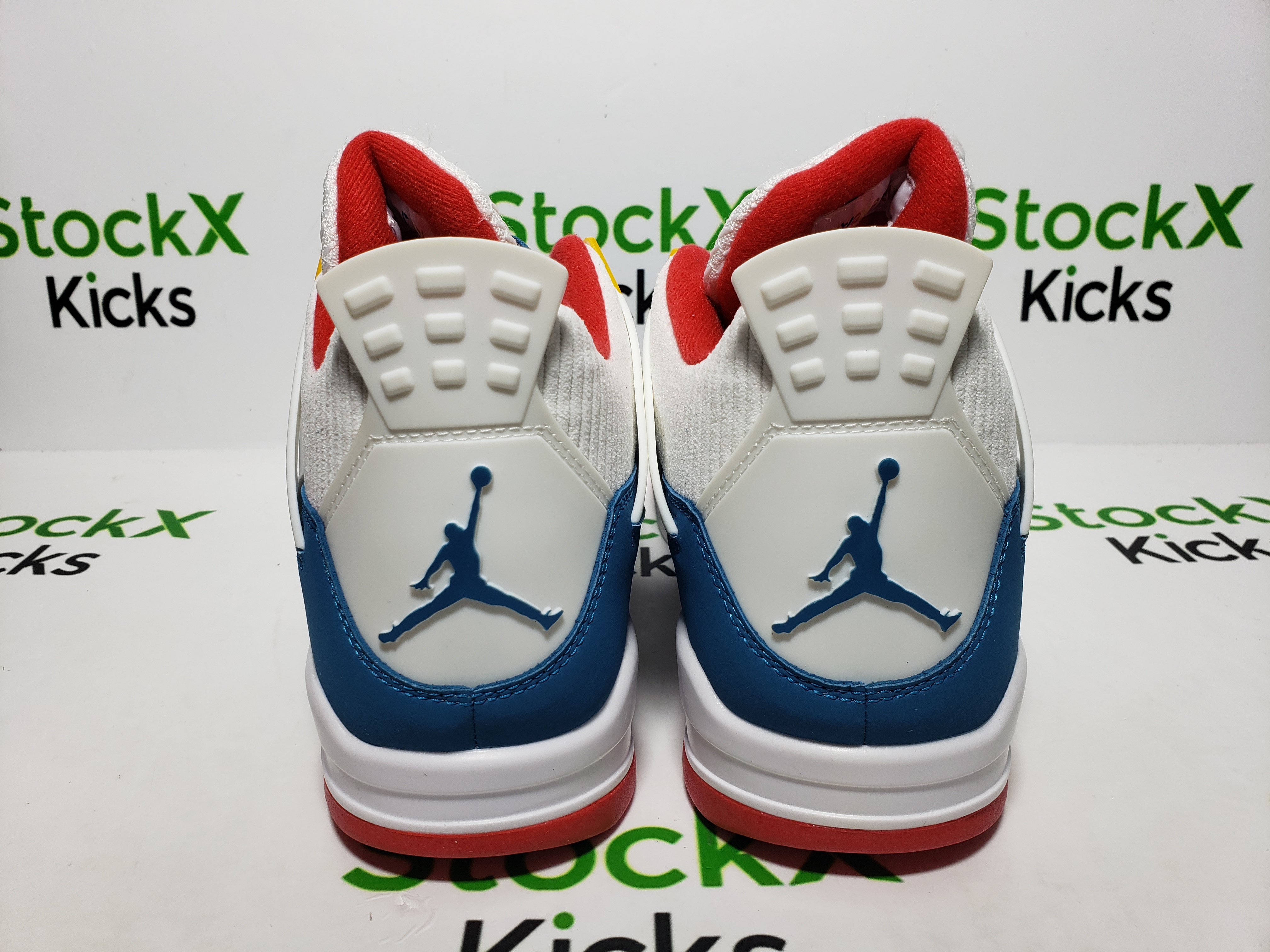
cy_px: 476
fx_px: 954
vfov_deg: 53.1
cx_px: 635
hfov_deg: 67.3
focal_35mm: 26
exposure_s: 1/208
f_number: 2.4
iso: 50
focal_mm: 4.3
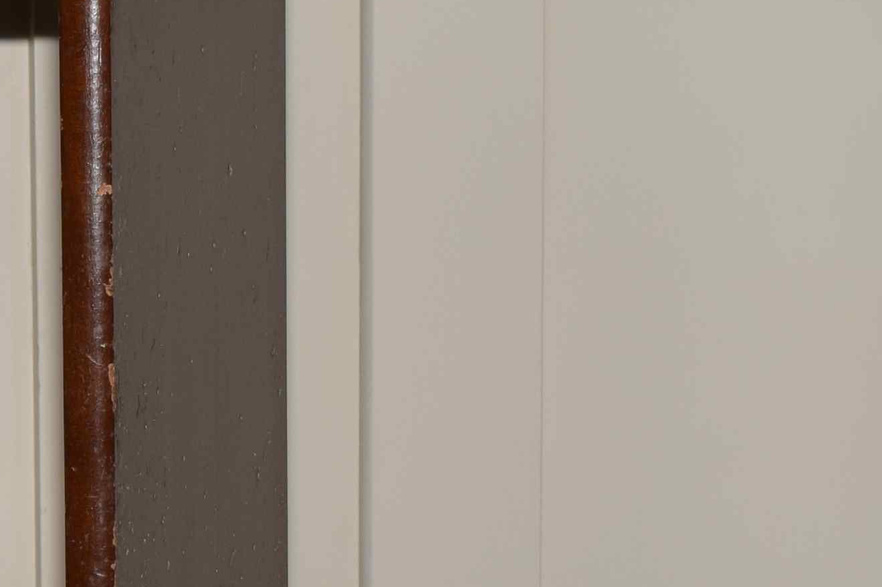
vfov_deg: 5.0
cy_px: 953
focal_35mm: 273
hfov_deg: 7.3
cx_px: -893
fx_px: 6687
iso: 100
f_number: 8
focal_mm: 40
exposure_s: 1/60
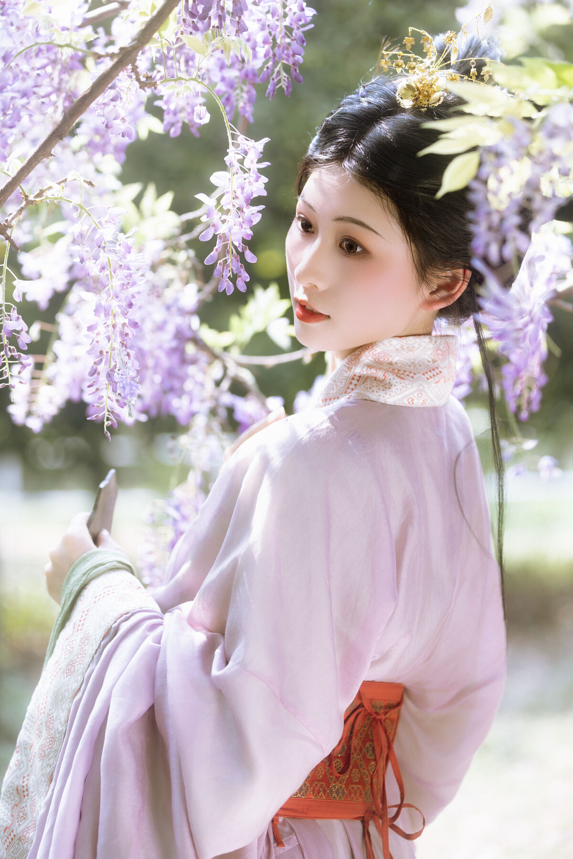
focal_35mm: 85
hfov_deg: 16.1
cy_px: 430
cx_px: 286
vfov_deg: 23.9
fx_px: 2029
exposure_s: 1/400
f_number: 2.8
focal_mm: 85
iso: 200
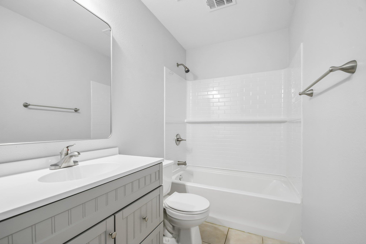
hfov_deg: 100.4
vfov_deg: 77.3
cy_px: 122
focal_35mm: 15
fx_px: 152
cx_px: 183
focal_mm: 10
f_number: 8
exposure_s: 1/15
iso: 400
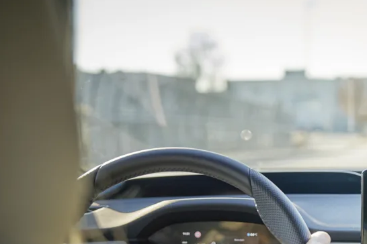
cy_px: 213
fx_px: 877
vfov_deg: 15.7
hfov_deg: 22.9
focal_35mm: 86
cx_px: 345
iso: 100
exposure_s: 1/400
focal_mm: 44
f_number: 2.8
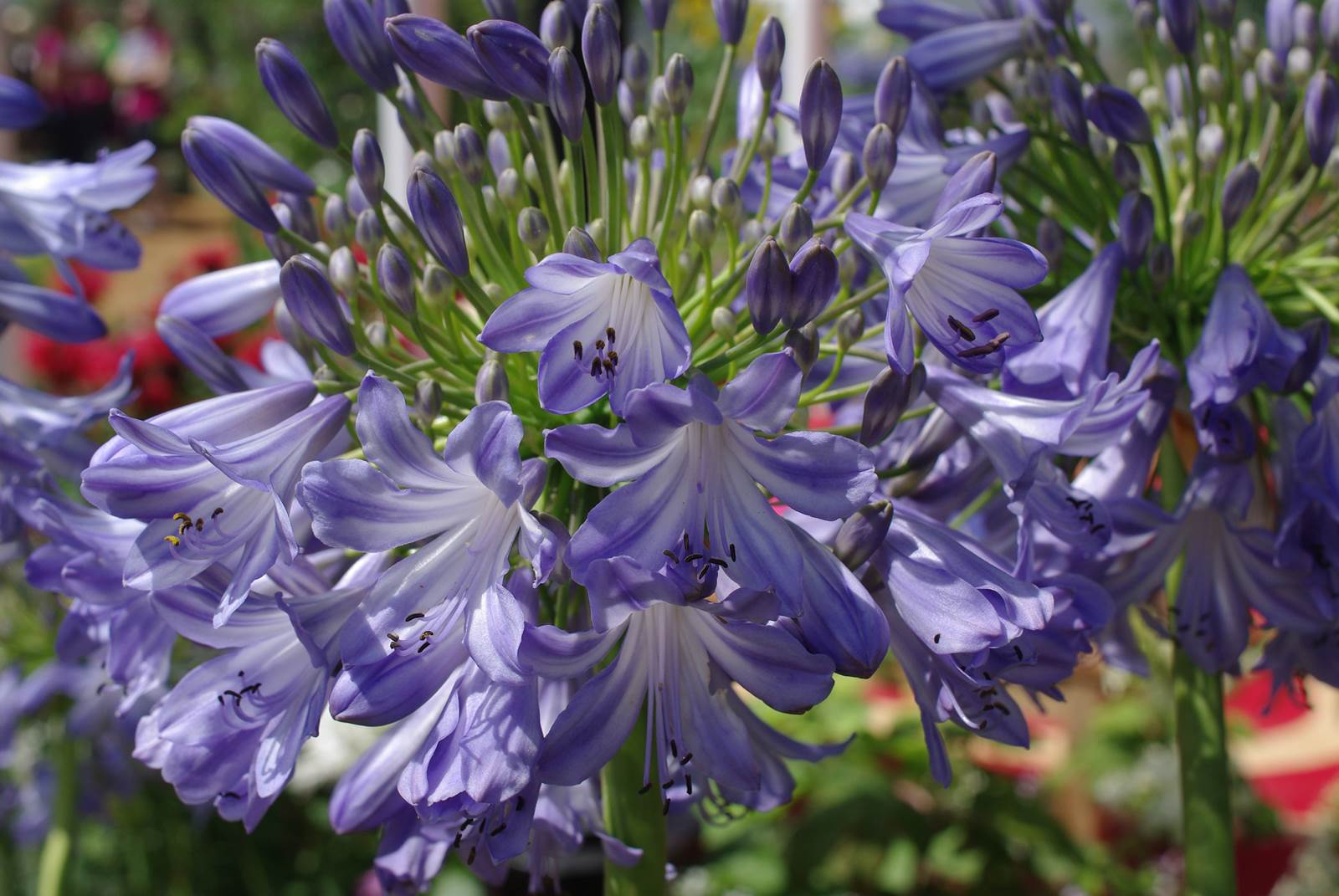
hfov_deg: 38.1
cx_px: 670
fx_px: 1936
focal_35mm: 52
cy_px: 448
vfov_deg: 26.1
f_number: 8
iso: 200
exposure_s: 1/500
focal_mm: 35
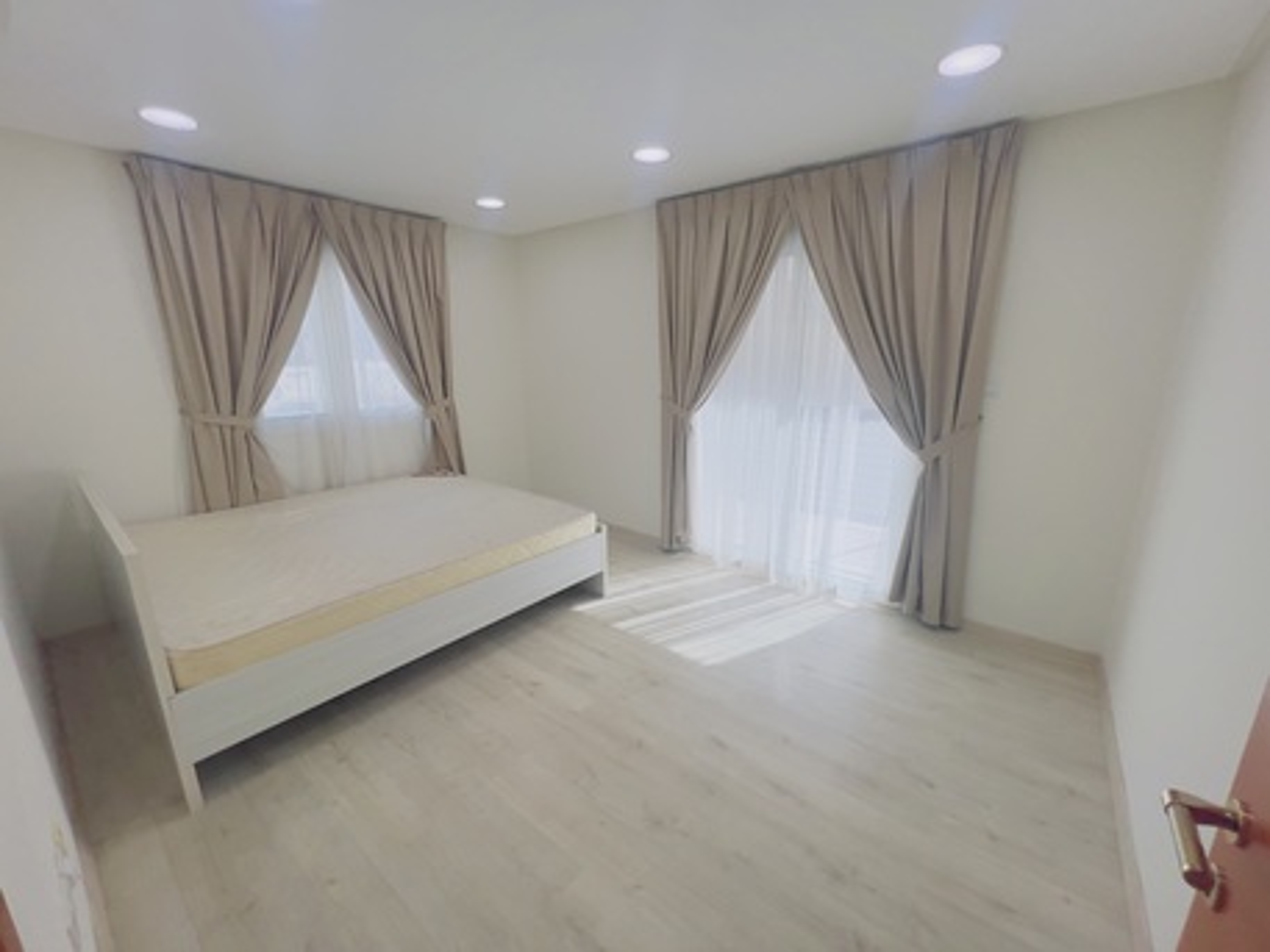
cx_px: 635
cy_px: 476
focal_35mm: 13
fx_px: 477
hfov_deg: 106.2
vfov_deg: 89.9
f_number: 1.8
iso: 32
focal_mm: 1.57
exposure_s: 1/272
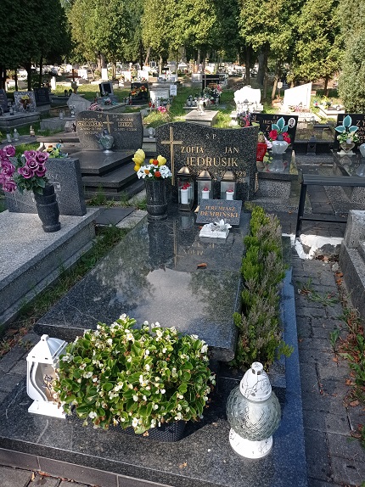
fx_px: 394
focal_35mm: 28
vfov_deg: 63.5
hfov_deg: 49.7
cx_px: 182
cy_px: 244
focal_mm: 4.74
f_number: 1.79
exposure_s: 1/931
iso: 101
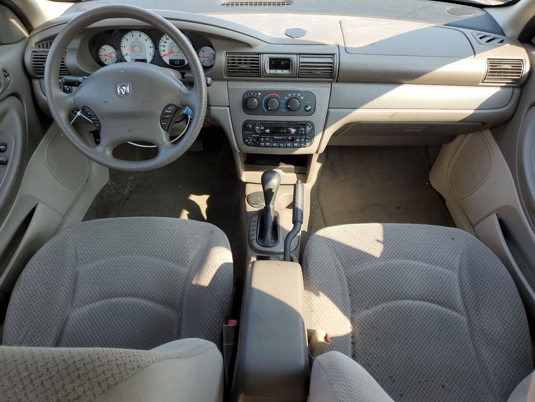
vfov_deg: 53.1
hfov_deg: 67.3
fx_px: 402
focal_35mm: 26
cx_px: 268
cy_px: 201
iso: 50
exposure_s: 1/312
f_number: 1.5
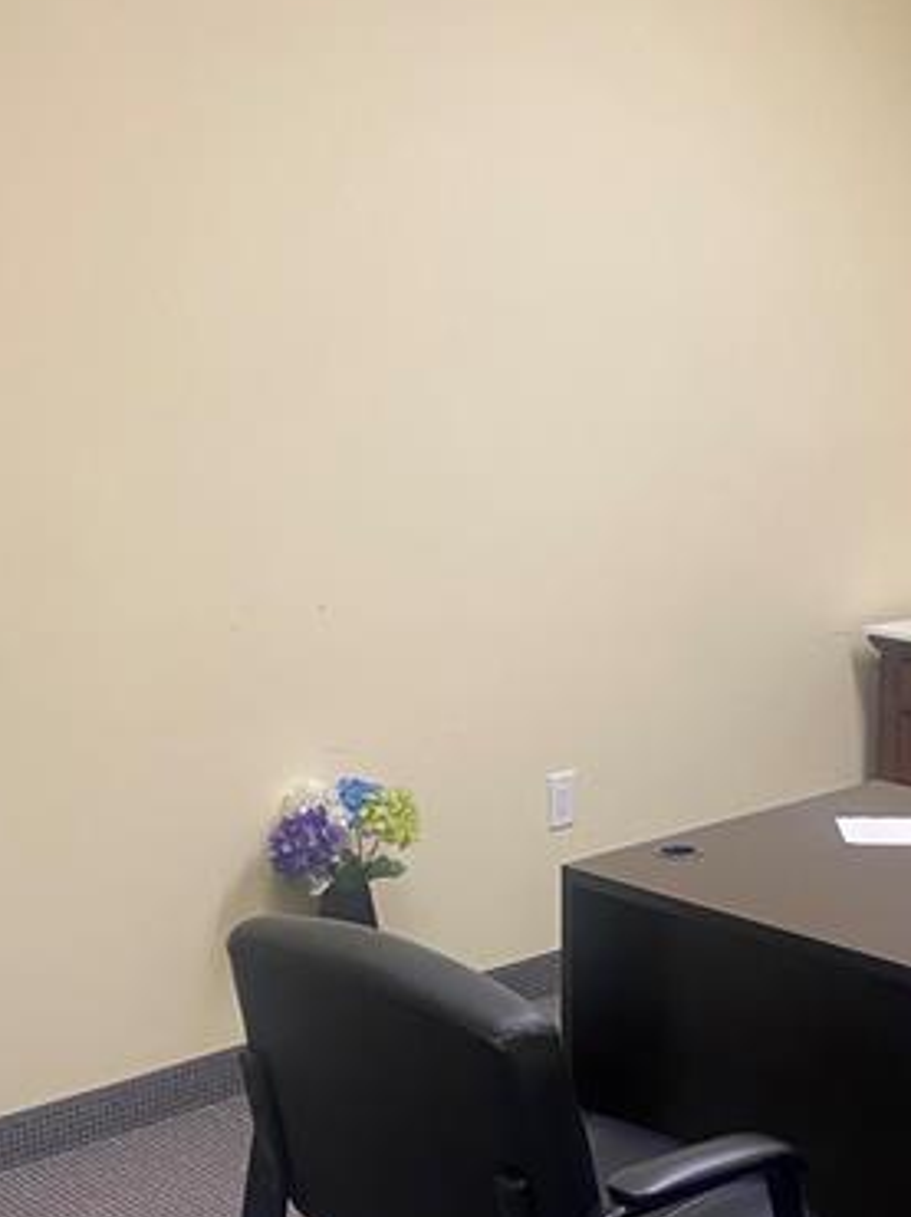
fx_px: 1897
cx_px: 546
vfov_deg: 35.3
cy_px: 789
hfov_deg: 26.9
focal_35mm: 54
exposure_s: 1/60
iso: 250
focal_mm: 4.25
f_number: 1.8
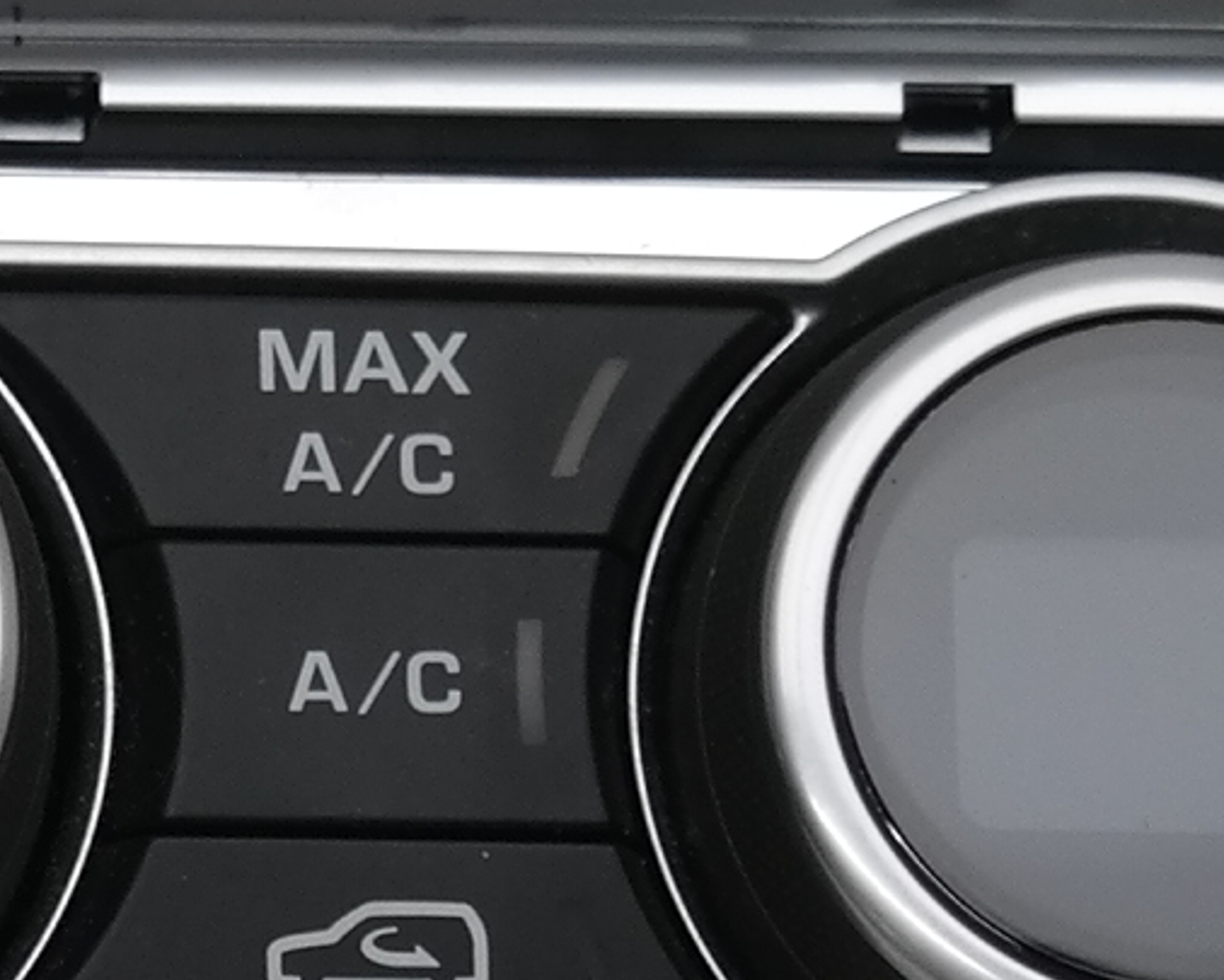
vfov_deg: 5.6
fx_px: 9928
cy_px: 494
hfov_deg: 7.0
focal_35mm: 274
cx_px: -319
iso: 200
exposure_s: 1/100
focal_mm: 25
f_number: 4
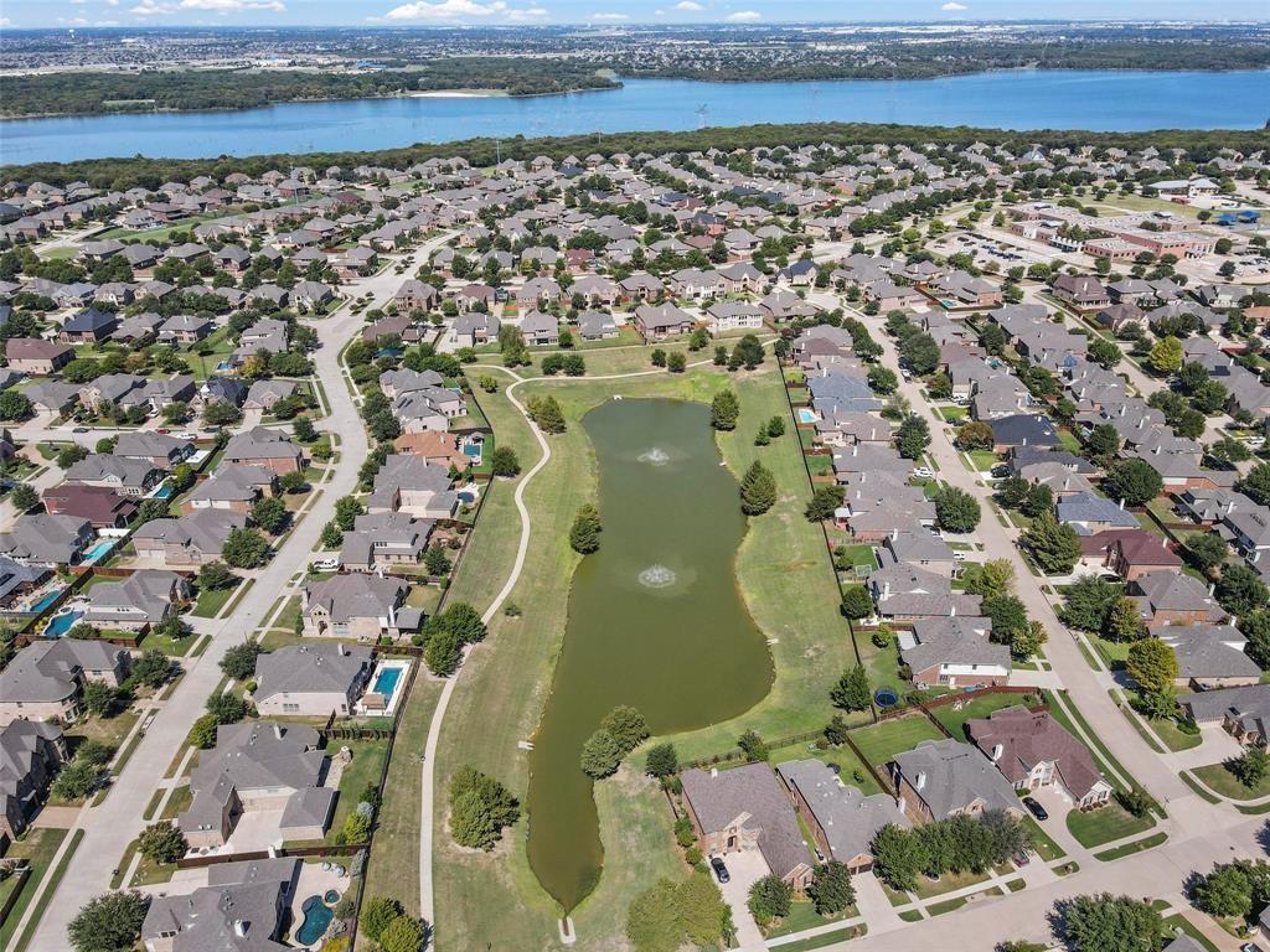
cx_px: 635
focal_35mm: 24
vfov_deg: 56.8
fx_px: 881
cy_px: 476
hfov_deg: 71.6
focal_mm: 4.5
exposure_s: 1/800
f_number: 2.8
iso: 100
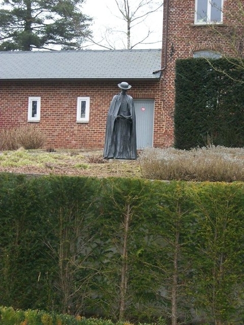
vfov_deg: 38.2
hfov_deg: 29.1
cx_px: 122
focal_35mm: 50
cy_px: 162
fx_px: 470
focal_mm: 8.8
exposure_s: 1/320
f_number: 3.6
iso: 320
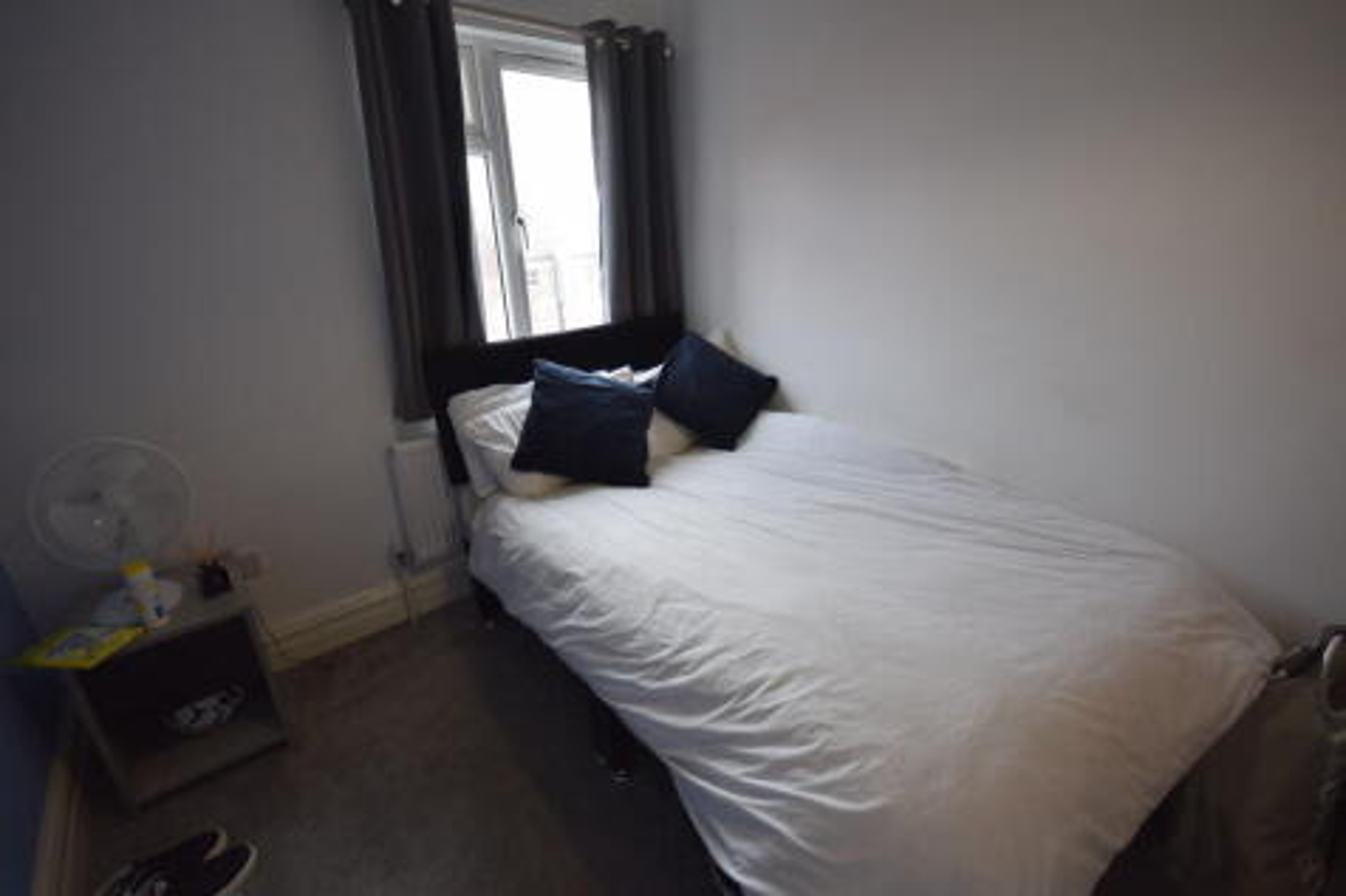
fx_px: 561
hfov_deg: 100.4
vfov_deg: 77.3
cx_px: 673
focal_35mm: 15
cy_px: 448
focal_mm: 10
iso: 400
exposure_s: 1/80
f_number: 4.5
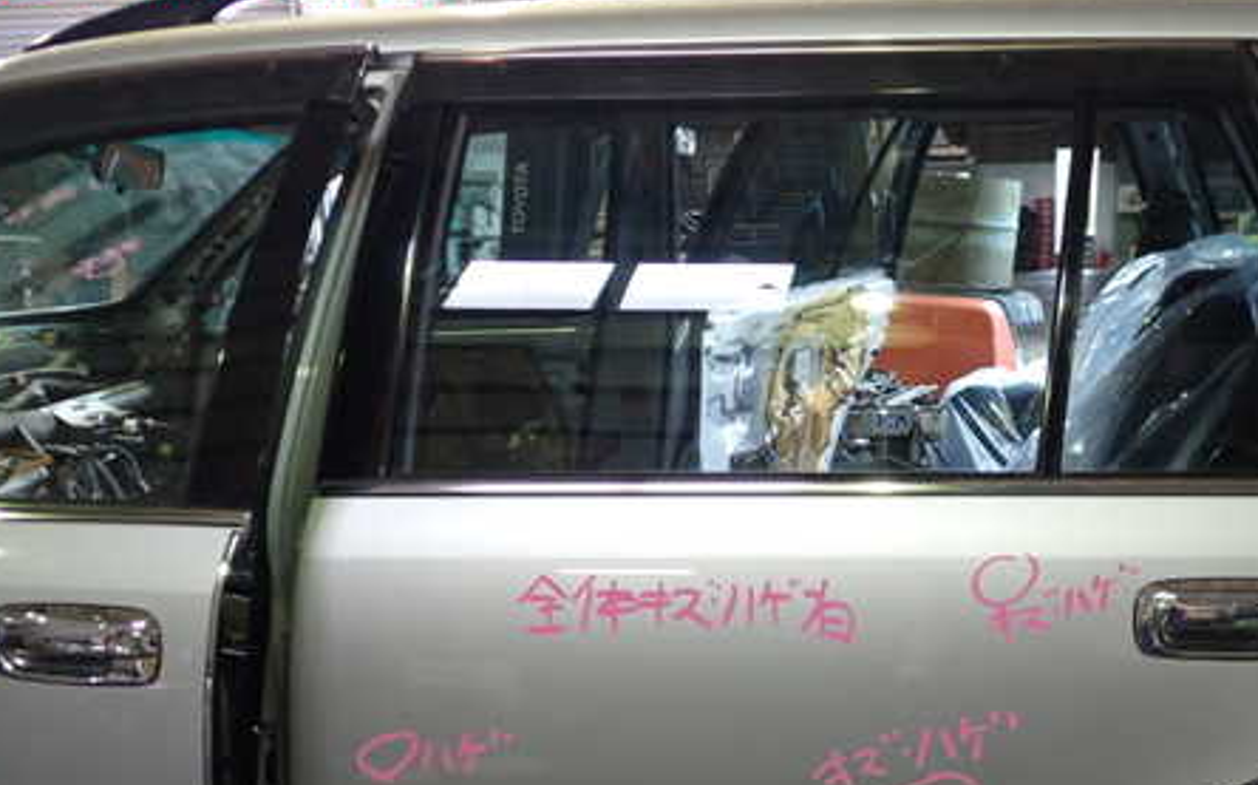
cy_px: 578
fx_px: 1473
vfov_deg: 29.4
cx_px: 768
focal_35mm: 43
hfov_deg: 45.9
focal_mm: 5.4
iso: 250
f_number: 2.3
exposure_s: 1/30
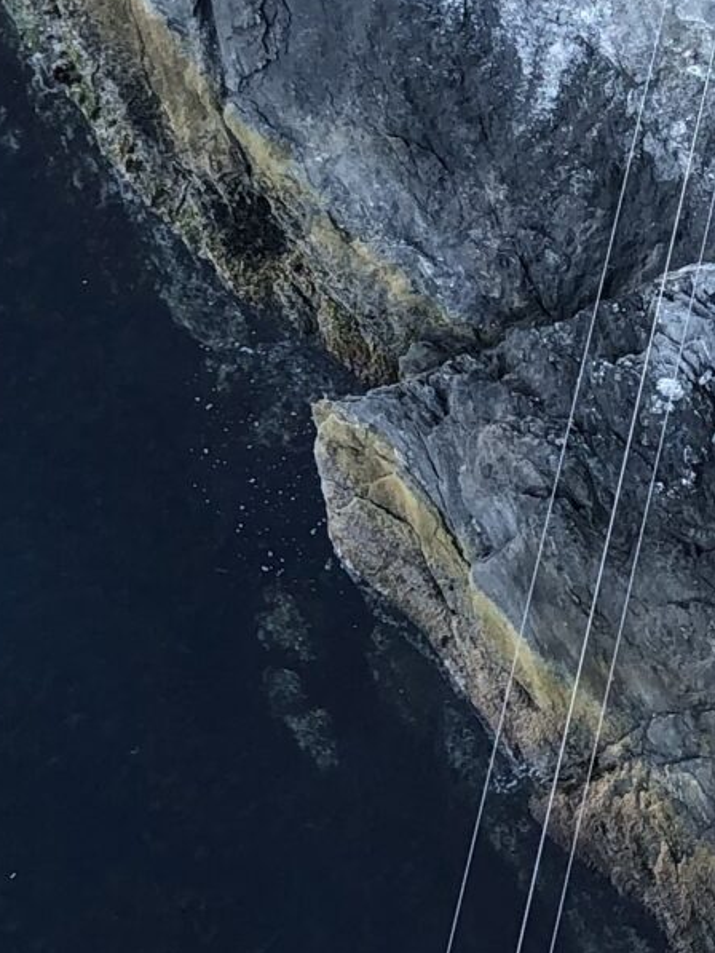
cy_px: 14
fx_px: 3304
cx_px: 871
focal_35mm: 120
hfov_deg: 12.1
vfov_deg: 16.1
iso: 32
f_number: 1.8
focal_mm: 4
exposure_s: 1/120
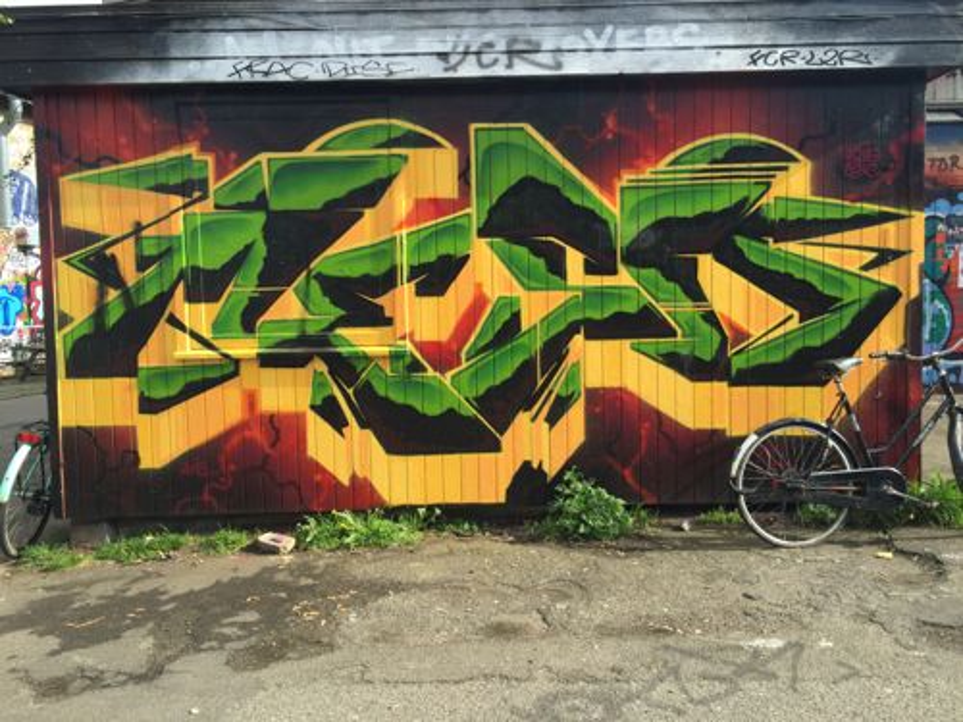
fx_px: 807
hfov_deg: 61.7
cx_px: 482
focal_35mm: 29
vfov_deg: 48.2
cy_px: 361
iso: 32
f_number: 2.2
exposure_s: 1/628
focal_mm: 4.15
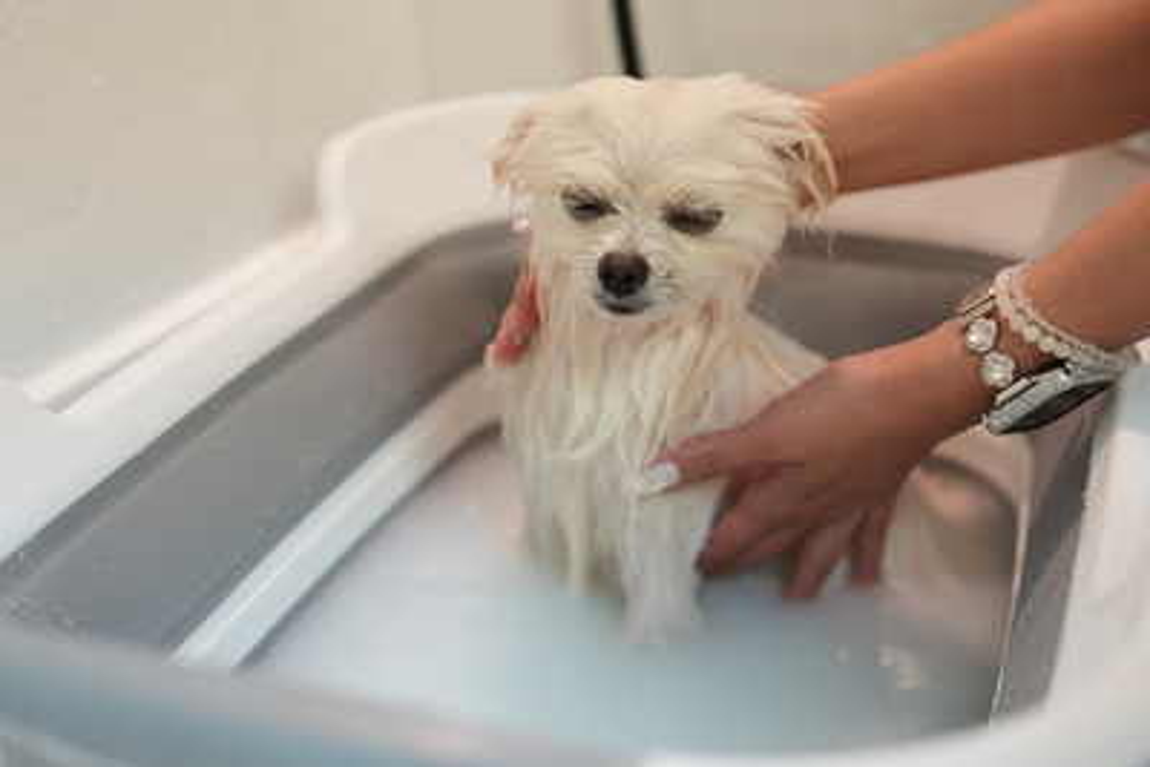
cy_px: 384
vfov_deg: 25.5
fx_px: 1694
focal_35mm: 53
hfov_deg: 37.5
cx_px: 575
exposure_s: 1/200
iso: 1600
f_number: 2.8
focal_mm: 53
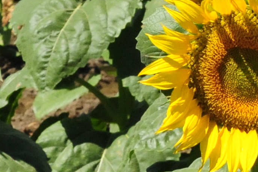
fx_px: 3554
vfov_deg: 2.8
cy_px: -158
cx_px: 628
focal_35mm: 496
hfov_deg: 4.1
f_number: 20
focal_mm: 80
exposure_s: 1/1600
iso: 3200
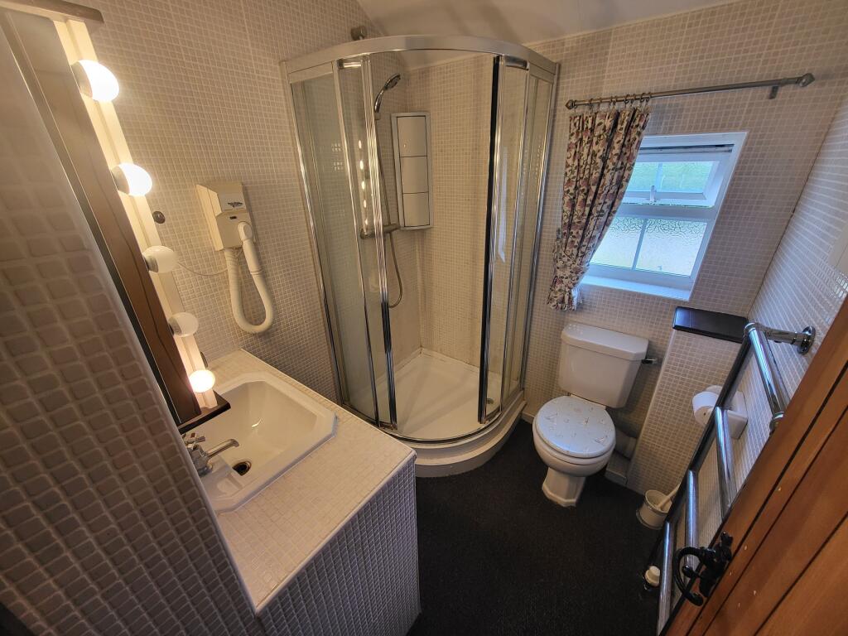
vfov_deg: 89.9
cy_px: 318
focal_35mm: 13
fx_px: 318
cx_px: 424
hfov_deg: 106.2
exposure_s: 1/50
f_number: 2.2
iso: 50
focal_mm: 1.74
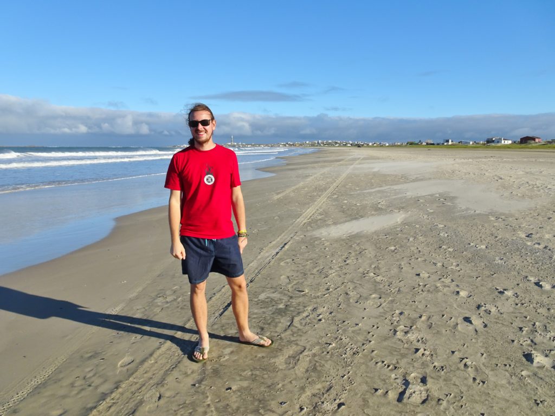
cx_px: 278
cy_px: 208
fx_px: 385
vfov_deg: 56.8
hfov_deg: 71.6
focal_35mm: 24
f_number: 3.5
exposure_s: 1/1000
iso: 80
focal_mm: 4.1
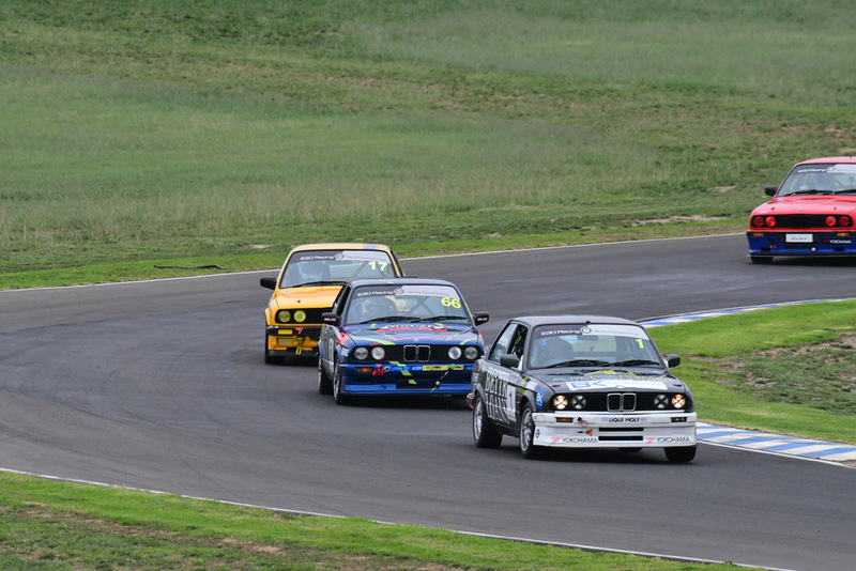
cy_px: 286
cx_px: 428
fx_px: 14985
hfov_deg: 3.3
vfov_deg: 2.2
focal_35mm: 630
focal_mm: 420
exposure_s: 1/640
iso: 2000
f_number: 9
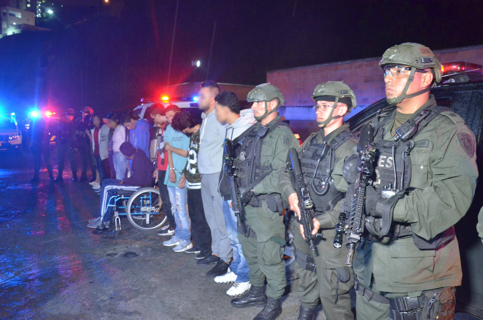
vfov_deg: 22.5
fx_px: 803
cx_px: 242
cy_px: 160
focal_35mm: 60
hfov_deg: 33.5
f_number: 5
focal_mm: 40
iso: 3200
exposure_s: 1/20
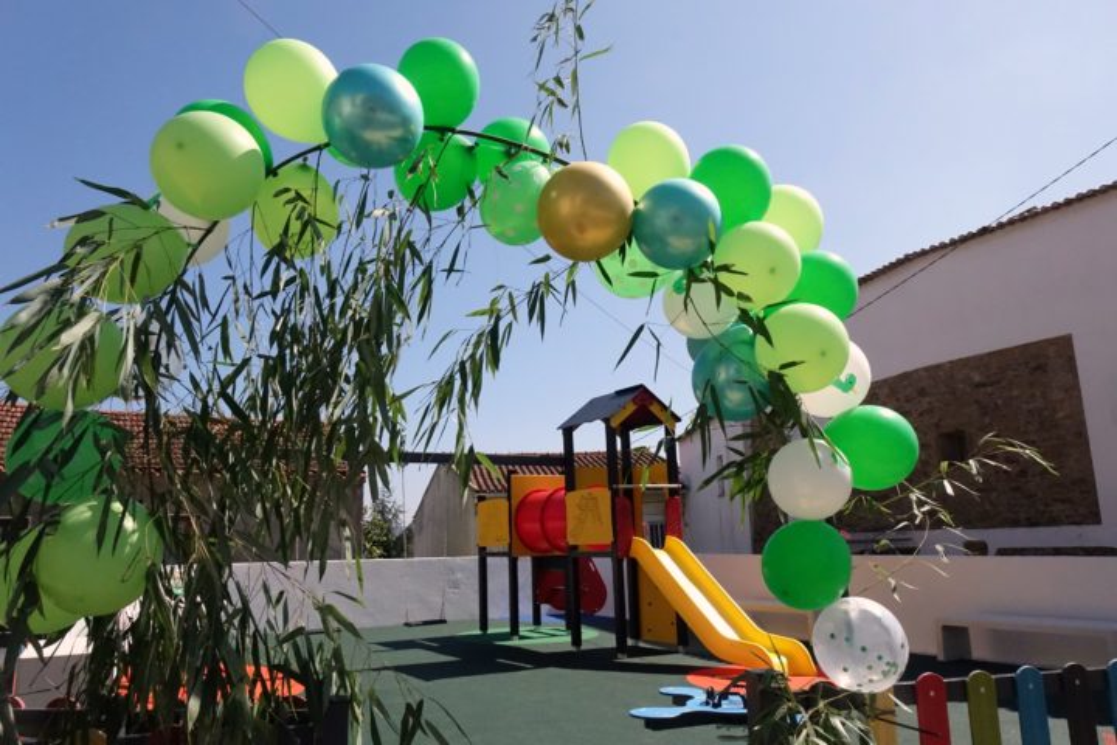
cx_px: 558
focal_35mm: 26
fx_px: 807
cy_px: 372
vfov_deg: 49.6
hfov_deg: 69.4
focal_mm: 9.67
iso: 2000
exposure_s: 1/1000
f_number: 5.6
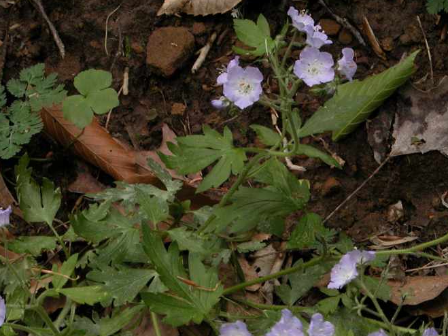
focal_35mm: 171
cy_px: 307
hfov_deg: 11.6
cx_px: 248
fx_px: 2213
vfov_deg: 8.6
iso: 216
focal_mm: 22.3
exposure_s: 1/4.1
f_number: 7.9
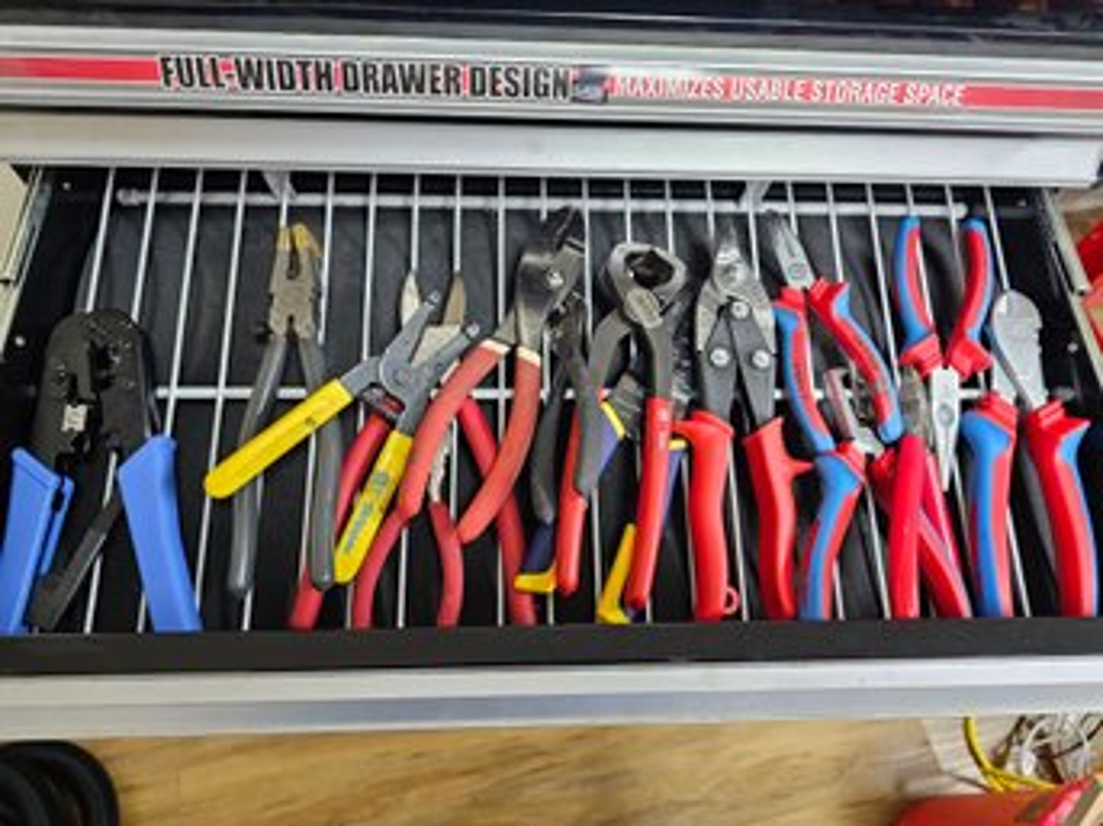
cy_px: 413
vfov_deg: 58.8
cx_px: 552
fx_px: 733
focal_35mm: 23
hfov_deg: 73.9
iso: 640
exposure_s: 1/120
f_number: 1.7
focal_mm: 6.3
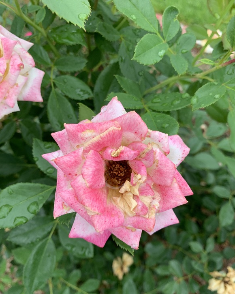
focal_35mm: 28
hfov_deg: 51.5
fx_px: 243
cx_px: 118
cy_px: 158
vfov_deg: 62.1
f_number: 1.8
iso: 25
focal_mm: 4.25
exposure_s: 1/394
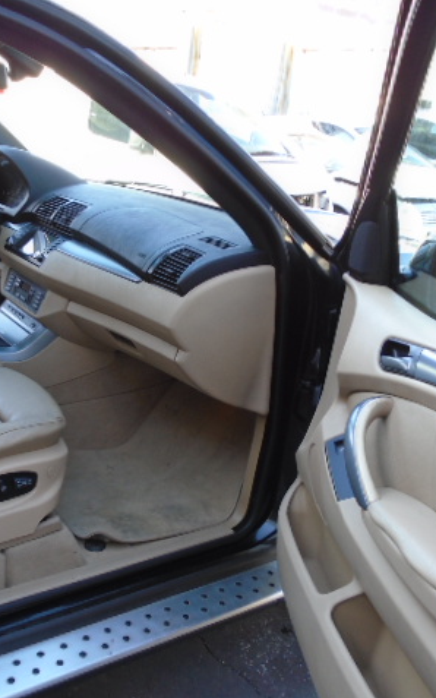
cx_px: 154
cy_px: 350
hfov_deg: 34.2
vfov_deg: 52.8
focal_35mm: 37
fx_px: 704
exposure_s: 1/60
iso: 100
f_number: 3.2
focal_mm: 4.6
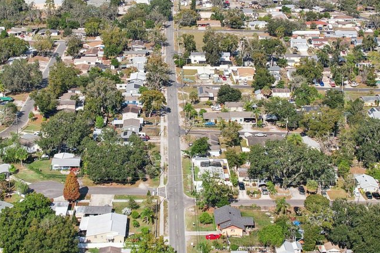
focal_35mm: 70
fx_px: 739
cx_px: 165
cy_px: 91
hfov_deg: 28.8
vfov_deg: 19.4
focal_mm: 8.4
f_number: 2.8
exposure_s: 1/2500
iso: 120
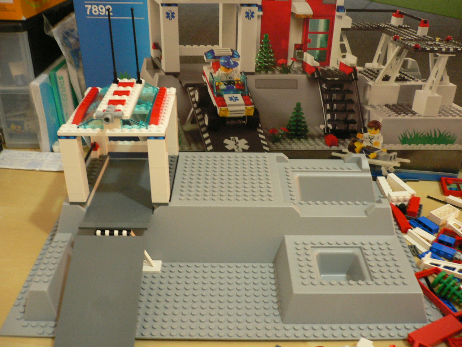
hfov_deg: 52.6
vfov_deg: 40.7
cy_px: 174
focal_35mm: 35
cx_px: 231
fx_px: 467
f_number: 2.8
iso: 200
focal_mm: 5.8
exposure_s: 1/8
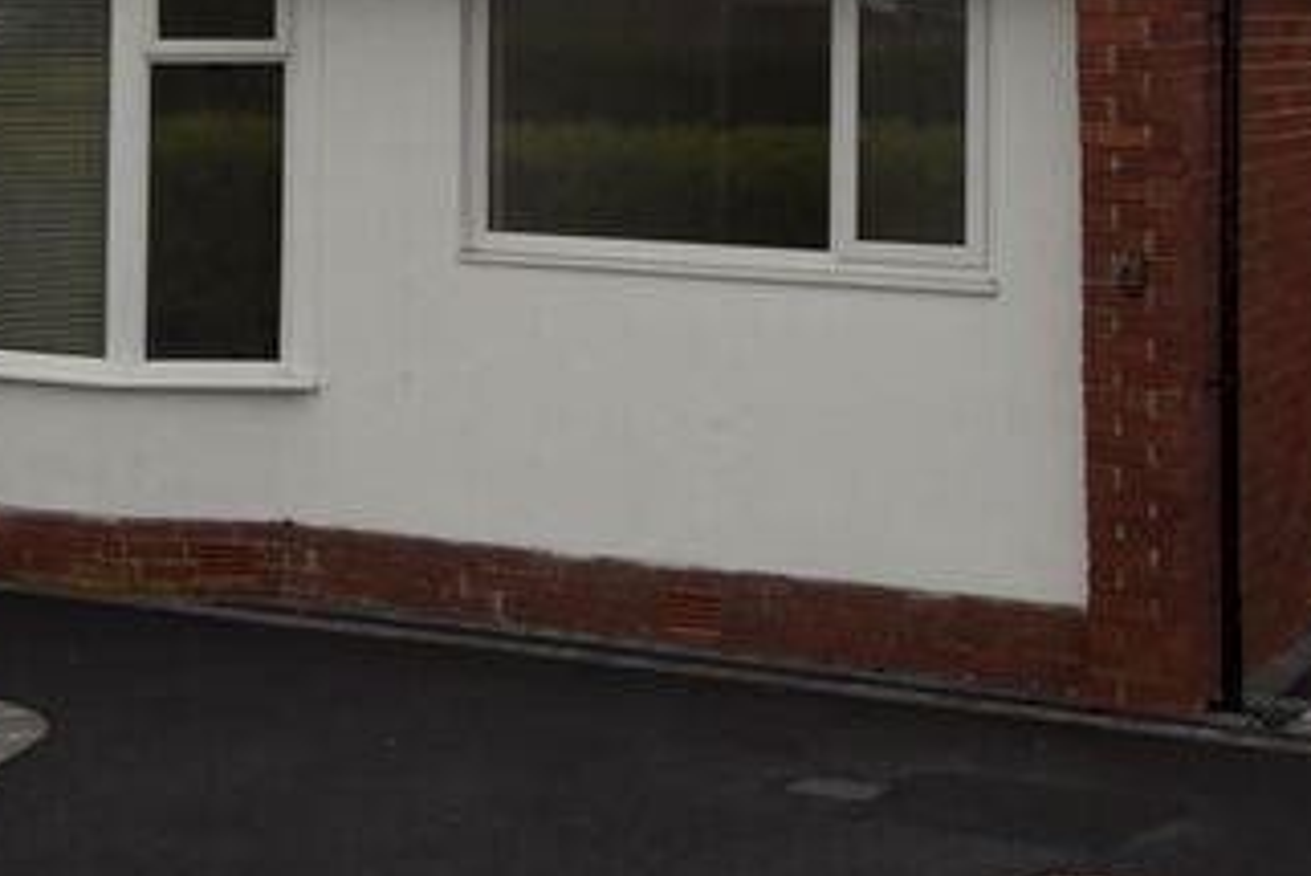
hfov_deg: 27.0
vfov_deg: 17.6
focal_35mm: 75
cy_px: -47
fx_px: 2736
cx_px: 647
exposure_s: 1/160
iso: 100
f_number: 6.3
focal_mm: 23
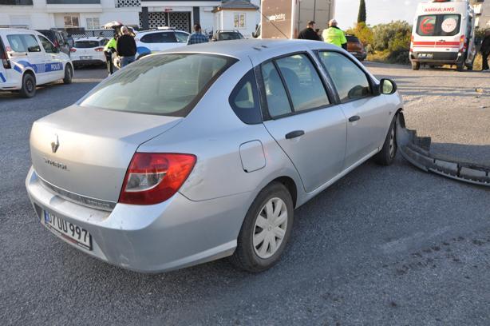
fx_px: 367
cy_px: 163
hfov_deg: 67.4
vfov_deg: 47.8
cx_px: 245
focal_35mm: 27
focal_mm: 18
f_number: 7.1
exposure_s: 1/200
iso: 200
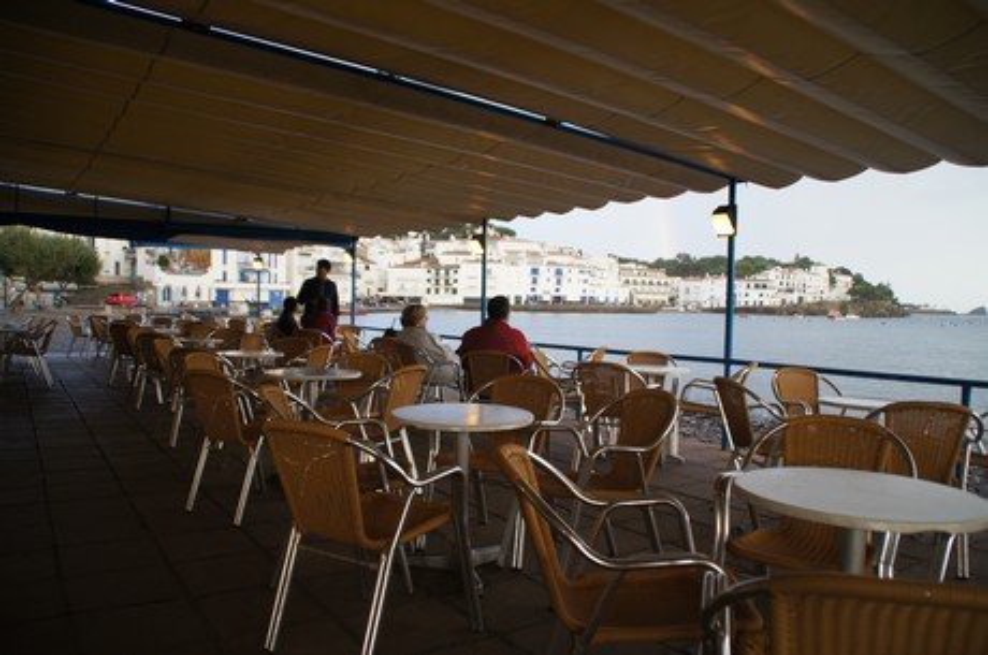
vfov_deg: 47.8
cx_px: 494
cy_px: 328
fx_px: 740
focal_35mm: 27
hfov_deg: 67.5
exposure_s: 1/30
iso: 160
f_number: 3.5
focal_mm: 18
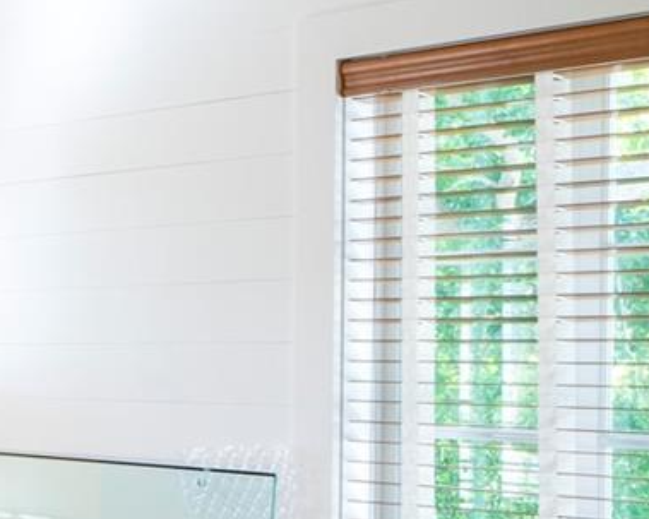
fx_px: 1824
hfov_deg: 16.5
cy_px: 391
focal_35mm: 95
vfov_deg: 16.1
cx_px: -557
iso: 400
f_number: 11
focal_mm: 24
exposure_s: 1/8
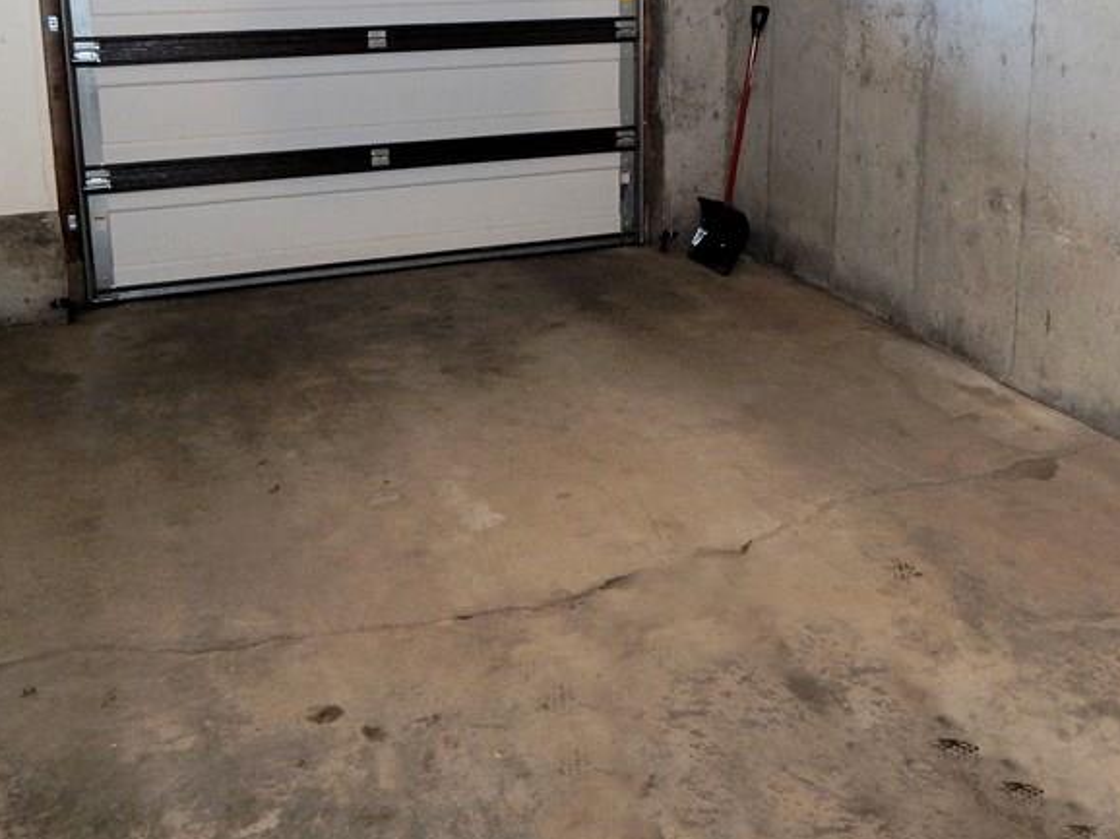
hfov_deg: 47.6
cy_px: 171
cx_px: 674
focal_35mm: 39
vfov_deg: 35.6
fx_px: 1261
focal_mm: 4
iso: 200
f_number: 3
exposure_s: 1/30
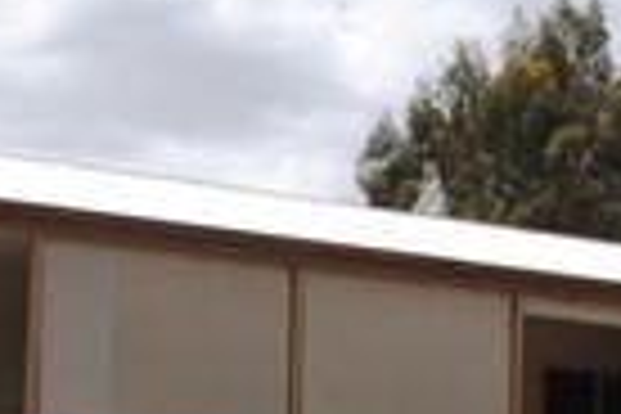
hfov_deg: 16.6
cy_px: 457
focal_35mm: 123
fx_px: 2122
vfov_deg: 11.0
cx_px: 360
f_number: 10
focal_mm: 24
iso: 100
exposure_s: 1/200
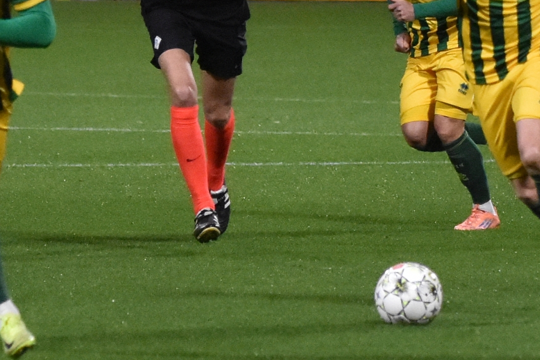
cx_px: 232
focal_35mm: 269
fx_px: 4035
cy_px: 48
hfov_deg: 7.7
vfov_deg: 5.1
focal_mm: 102
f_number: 2.8
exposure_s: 1/1000
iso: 2500
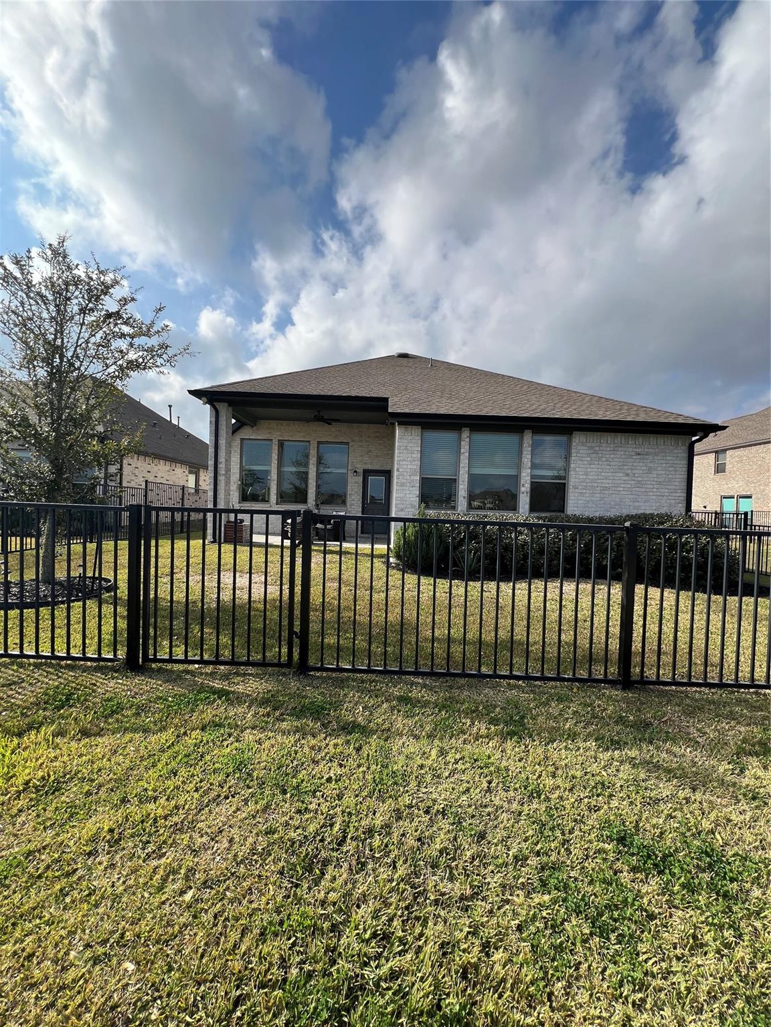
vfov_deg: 106.2
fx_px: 386
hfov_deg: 89.9
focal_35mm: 13
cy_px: 514
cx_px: 386
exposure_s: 1/1277
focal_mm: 1.57
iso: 32
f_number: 1.8
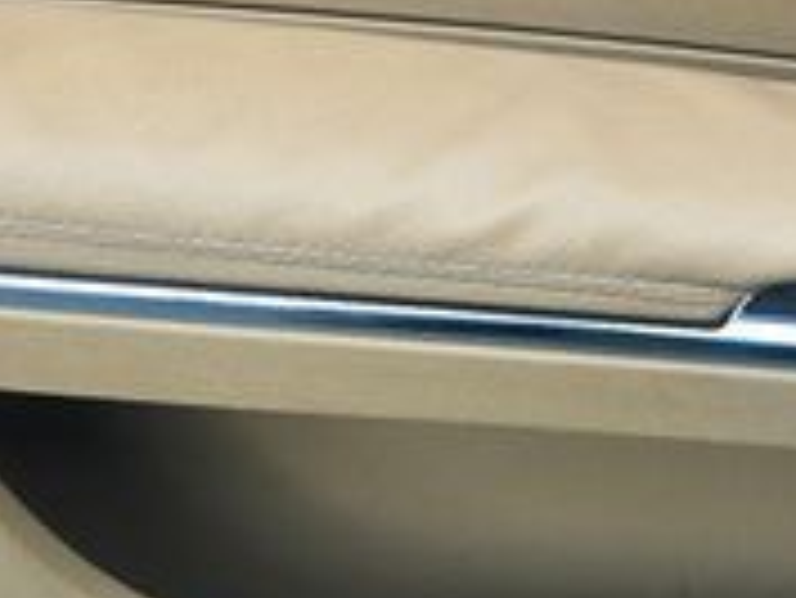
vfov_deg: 17.4
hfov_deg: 22.7
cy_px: -13
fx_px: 1910
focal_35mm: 83
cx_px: 783
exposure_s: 1/180
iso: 25
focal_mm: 6.3
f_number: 1.7
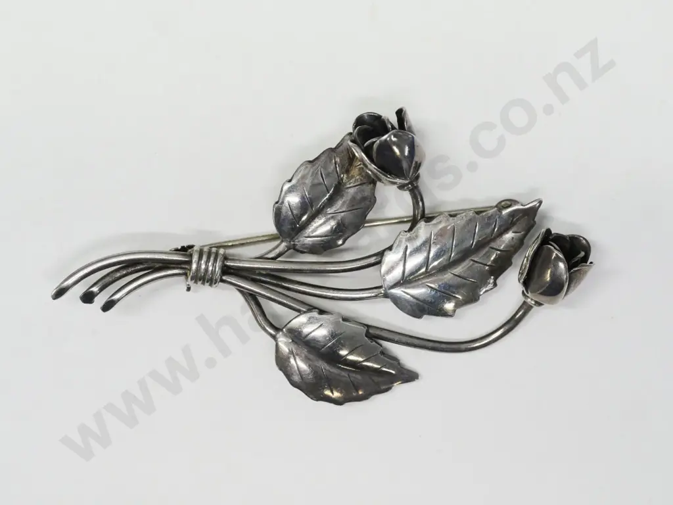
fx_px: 2333
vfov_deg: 12.3
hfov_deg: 16.4
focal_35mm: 120
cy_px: 252
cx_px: 336
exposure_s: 1/125
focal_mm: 60
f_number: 6.3
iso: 3200
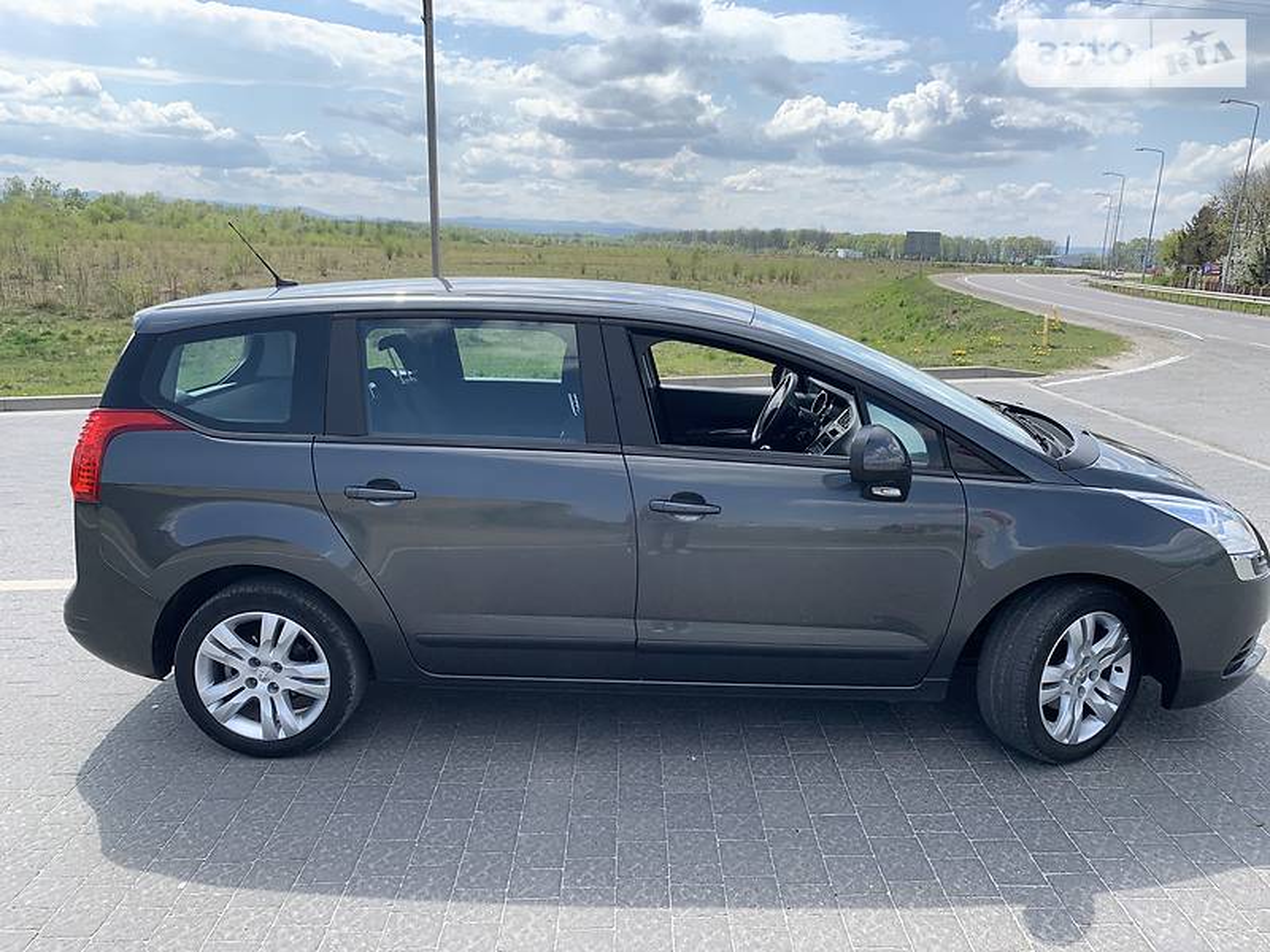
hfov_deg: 67.3
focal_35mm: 26
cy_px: 476
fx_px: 954
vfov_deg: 53.1
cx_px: 635
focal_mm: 4.2
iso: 25
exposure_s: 1/1585
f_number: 1.8
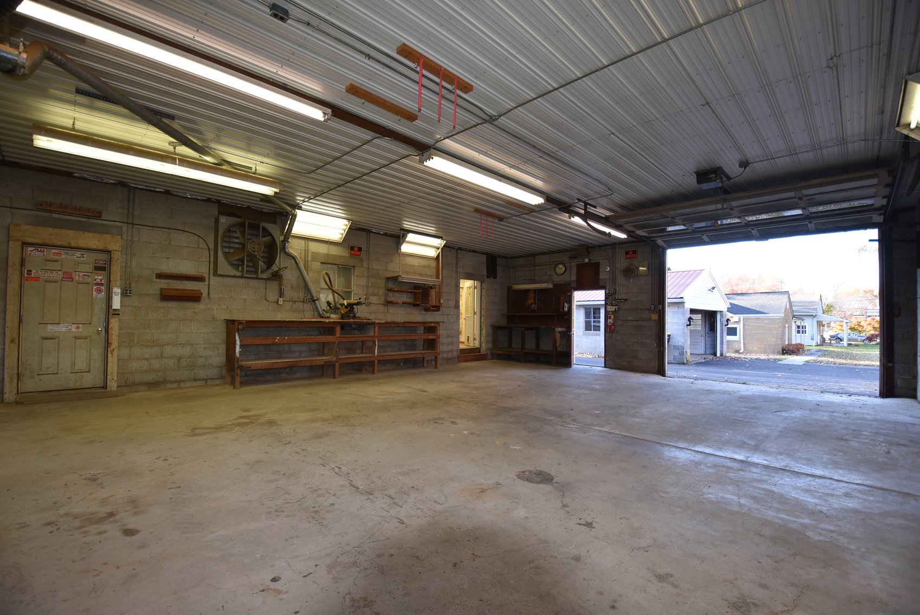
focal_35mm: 15
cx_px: 460
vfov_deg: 77.4
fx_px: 384
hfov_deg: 100.3
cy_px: 308
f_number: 3.5
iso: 280
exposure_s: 1/125
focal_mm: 10
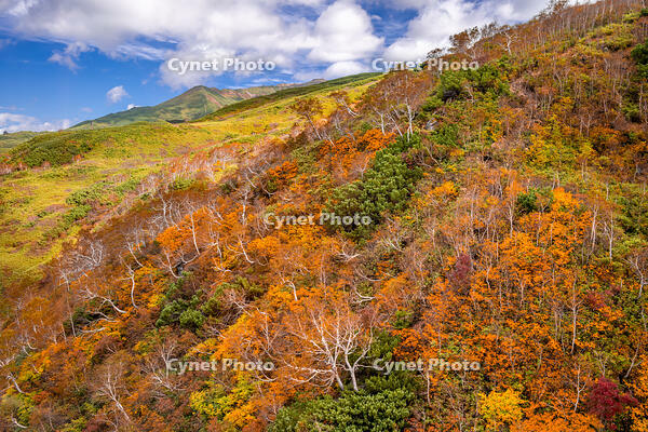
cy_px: 216
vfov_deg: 41.7
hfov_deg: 59.5
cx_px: 324
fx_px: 567
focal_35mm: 32
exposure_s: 1/100
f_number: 8
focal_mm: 31.5
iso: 400
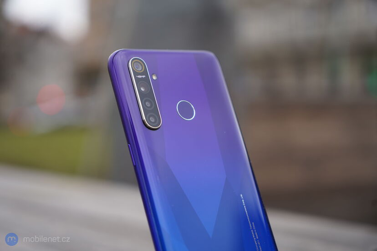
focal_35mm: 70
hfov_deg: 28.8
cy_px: 126
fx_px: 733
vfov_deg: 19.5
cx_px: 188
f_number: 4.5
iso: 100
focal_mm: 70
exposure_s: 1/160
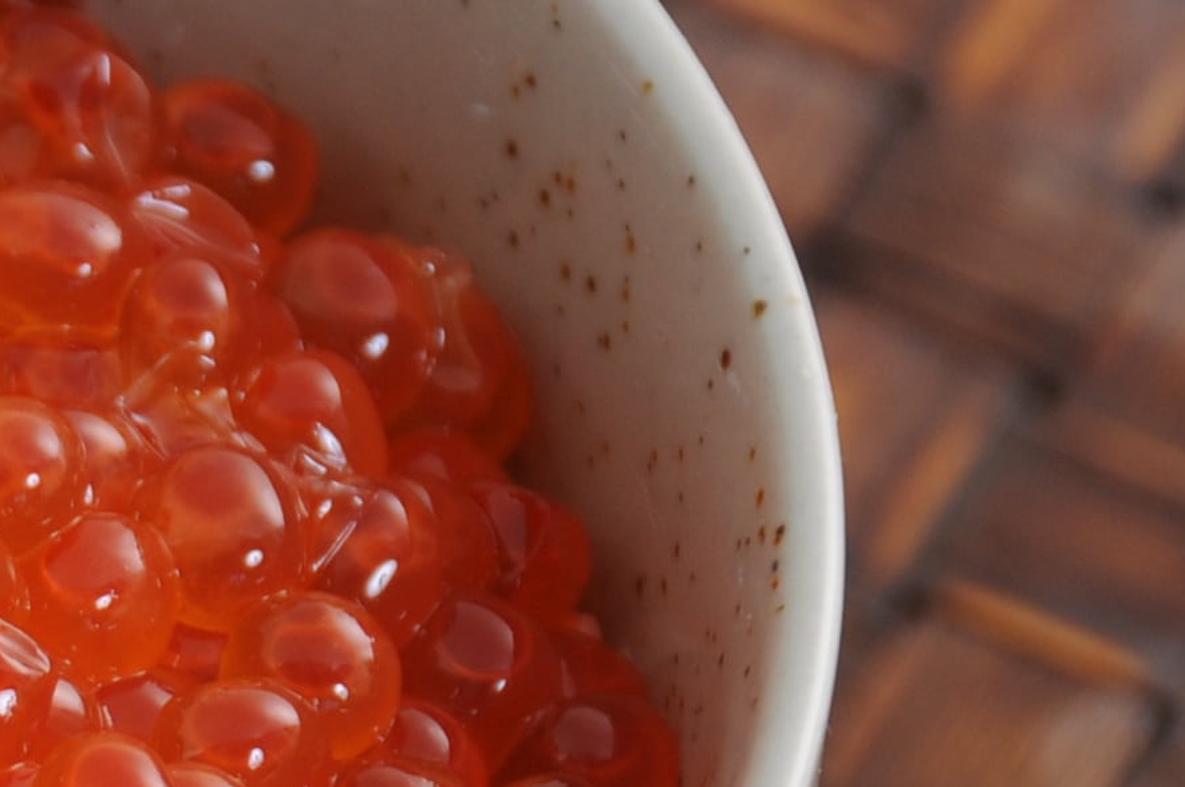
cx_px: -864
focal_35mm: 818
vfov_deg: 1.7
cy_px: 851
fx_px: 26896
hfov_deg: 2.5
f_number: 9
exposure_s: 1/60
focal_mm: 150
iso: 200
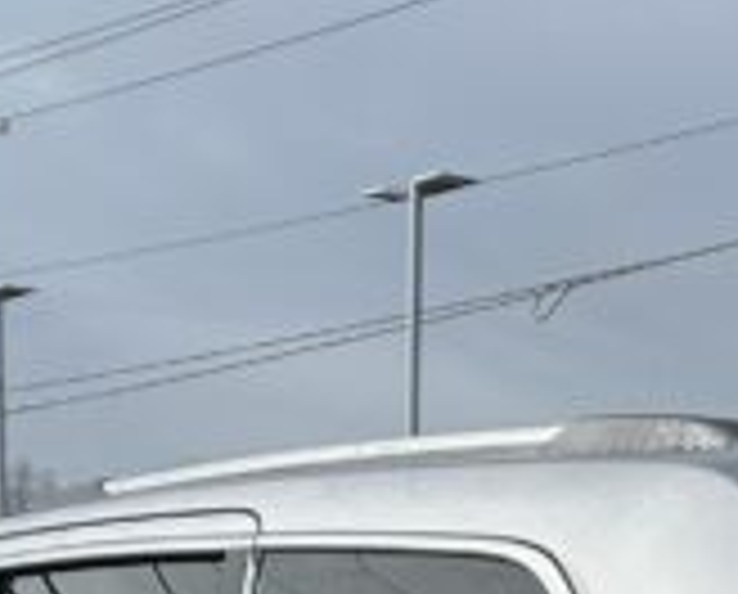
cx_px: 824
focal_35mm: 158
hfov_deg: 12.0
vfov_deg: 9.3
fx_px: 3459
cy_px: 1148
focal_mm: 5.7
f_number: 1.5
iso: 50
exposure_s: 1/5587
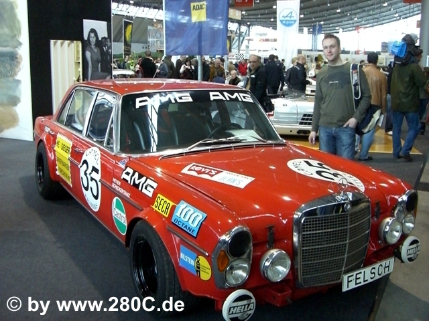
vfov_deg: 37.7
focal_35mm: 38
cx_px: 214
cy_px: 160
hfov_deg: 49.0
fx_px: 471
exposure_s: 1/40
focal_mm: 6.2
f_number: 2.7
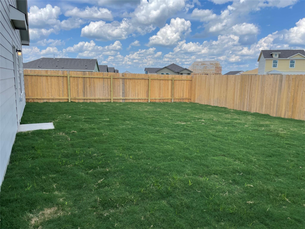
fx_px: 229
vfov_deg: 53.1
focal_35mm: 26
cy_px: 114
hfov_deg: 67.3
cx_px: 152
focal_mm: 4.2
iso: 32
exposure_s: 1/2882
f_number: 1.6
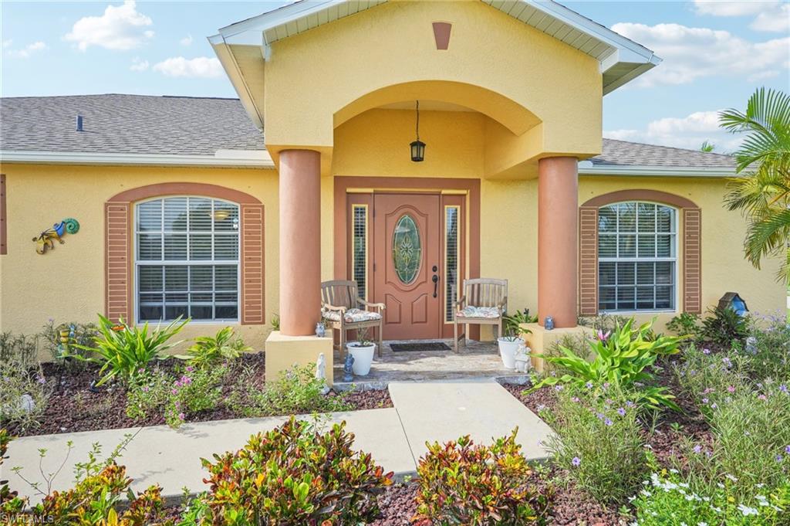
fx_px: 471
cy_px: 263
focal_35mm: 22
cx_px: 395
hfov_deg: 79.9
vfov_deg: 58.3
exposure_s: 1/500
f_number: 8
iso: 400
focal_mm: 21.5
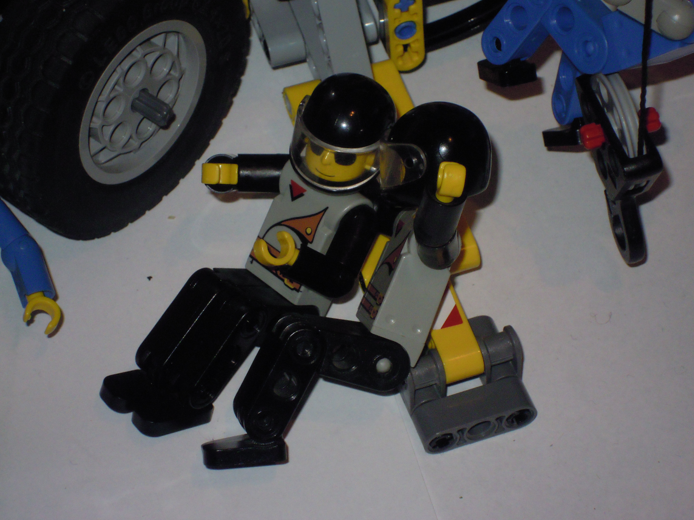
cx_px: 350
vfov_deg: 10.4
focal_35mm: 143
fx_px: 2867
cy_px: 257
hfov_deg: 13.8
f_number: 6.6
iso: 400
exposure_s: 1/60
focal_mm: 25
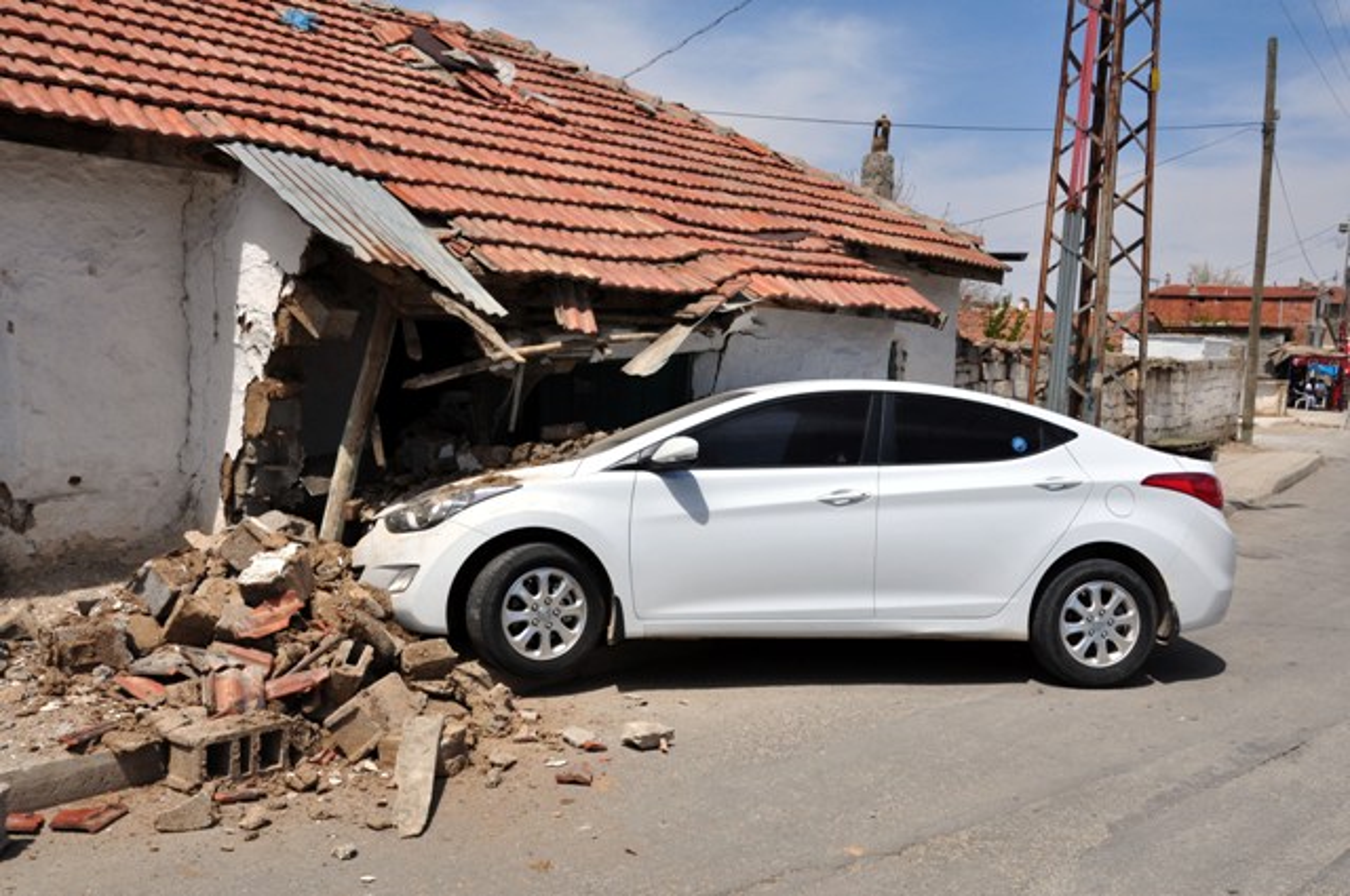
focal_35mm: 36
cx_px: 675
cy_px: 448
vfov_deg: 36.8
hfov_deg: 53.2
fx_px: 1348
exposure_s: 1/400
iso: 200
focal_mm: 24
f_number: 11
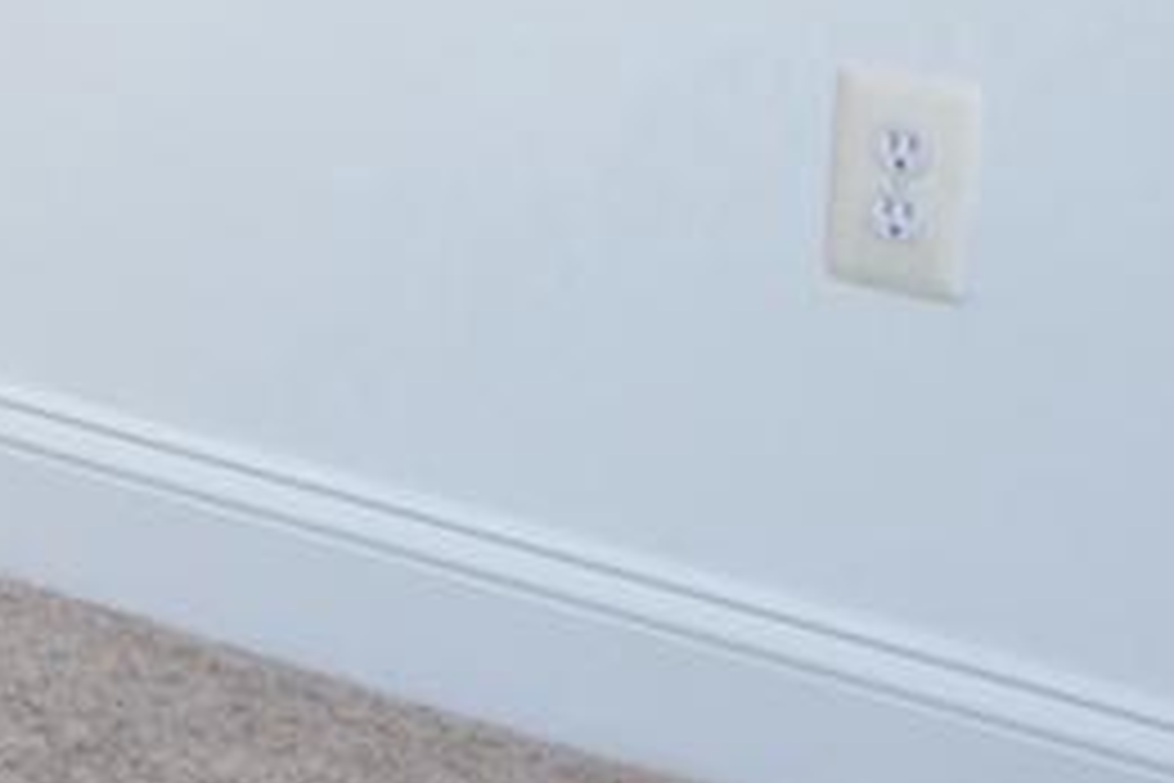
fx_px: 6913
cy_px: -794
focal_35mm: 212
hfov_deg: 7.8
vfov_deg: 6.3
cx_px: -2834
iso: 400
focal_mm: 18
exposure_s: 1/40
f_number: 5
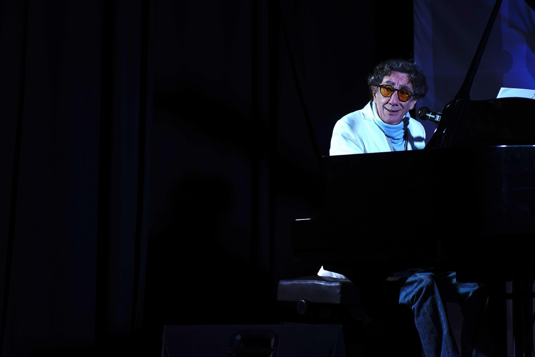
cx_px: 268
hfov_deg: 18.3
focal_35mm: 112
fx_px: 1664
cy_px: 178
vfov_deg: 12.2
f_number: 2.8
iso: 80
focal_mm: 75
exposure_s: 1/100
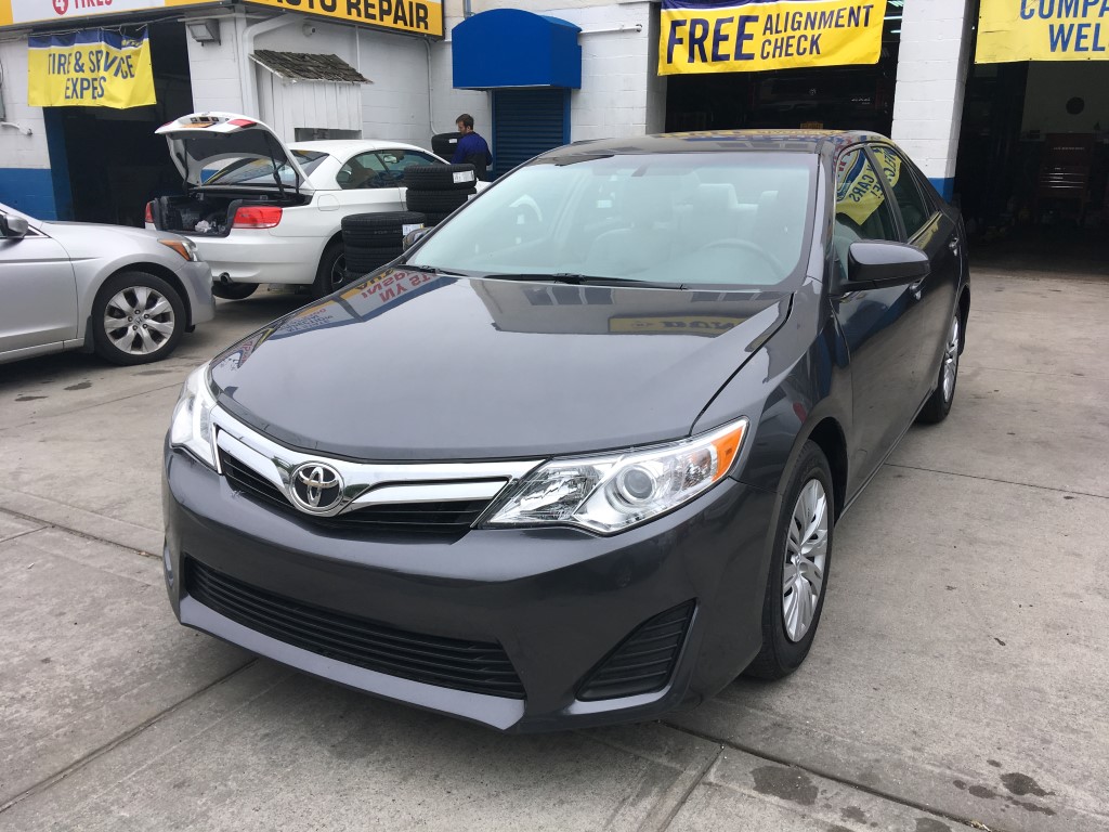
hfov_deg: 61.7
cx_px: 554
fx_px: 929
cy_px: 416
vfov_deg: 48.2
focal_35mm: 29
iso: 25
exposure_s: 1/561
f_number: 2.2
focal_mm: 4.15
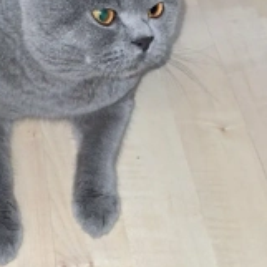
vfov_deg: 30.8
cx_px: 38
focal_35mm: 55
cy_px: 85
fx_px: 480
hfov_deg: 30.0
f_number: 1.8
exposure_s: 1/100
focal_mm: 4.69
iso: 160
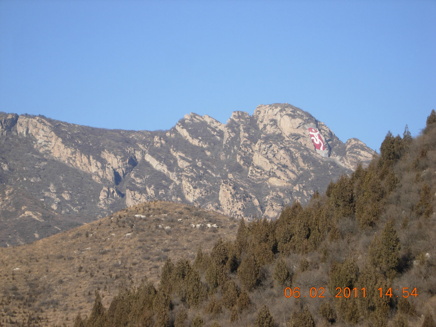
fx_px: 1587
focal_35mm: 126
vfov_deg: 11.8
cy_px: 164
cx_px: 218
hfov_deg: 15.6
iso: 50
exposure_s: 1/342
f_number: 5.8
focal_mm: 26.3
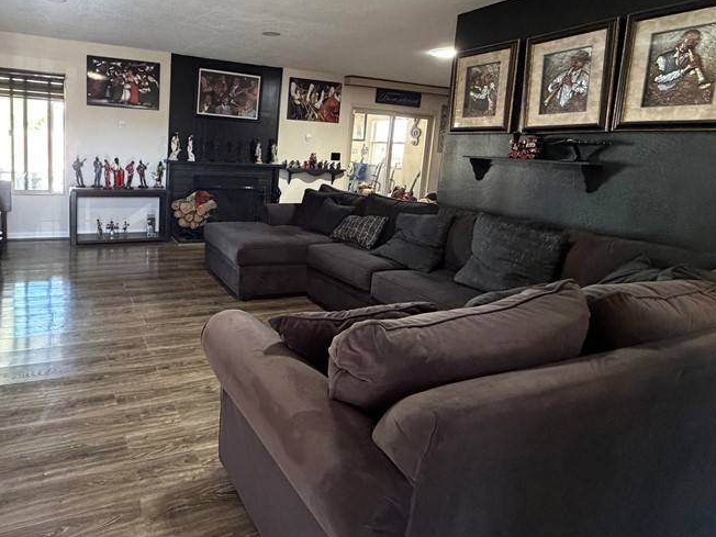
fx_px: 455
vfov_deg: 60.4
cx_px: 245
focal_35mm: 22
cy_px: 206
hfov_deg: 74.3
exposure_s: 1/60
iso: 1000
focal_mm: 2.22
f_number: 2.2
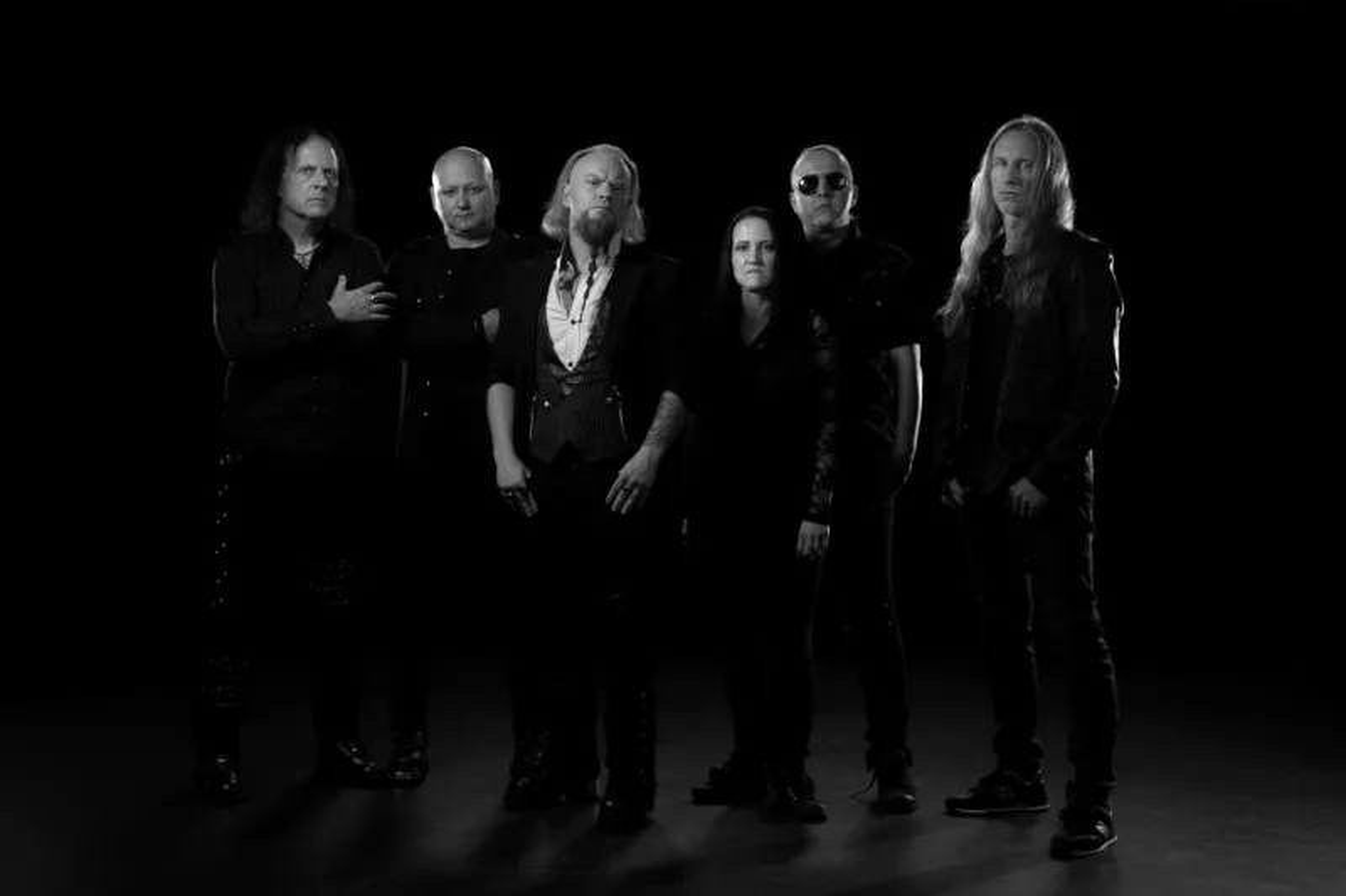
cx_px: 673
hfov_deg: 28.8
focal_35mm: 70
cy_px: 448
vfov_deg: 19.4
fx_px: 2617
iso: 500
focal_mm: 70
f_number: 2.8
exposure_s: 1/160
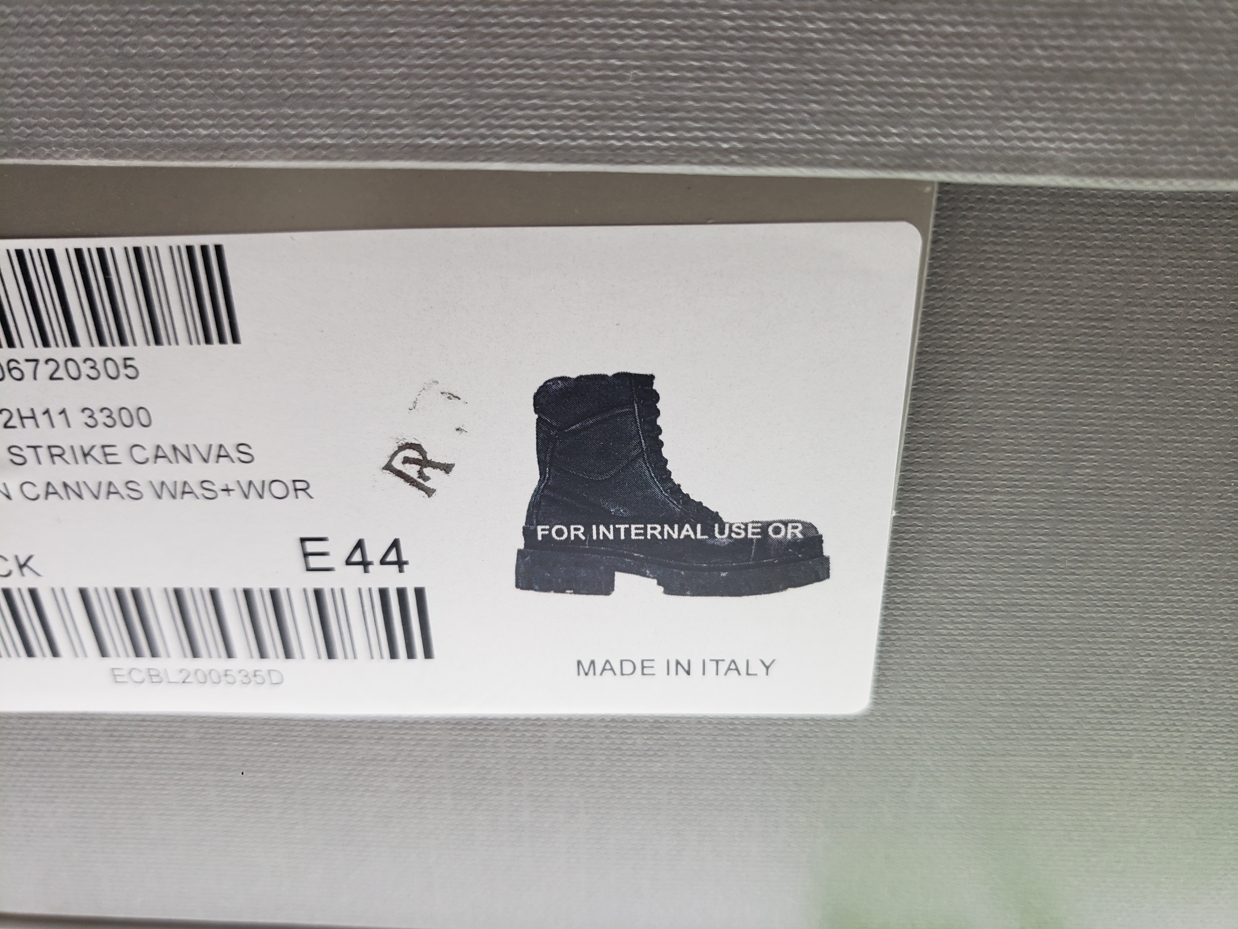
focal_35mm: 26
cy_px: 464
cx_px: 619
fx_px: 930
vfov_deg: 53.1
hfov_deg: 67.3
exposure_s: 1/100
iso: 80
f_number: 1.5
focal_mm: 4.3
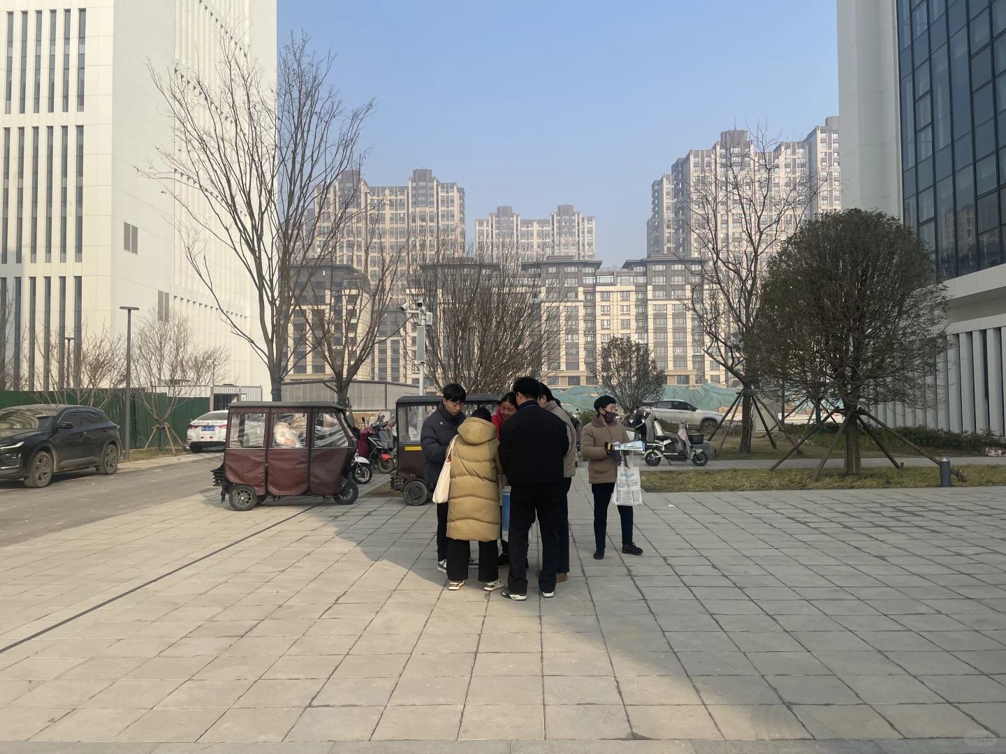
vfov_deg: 53.1
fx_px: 756
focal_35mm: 26
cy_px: 377
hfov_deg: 67.3
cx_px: 503
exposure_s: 1/3125
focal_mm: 4.2
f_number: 1.6
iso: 32
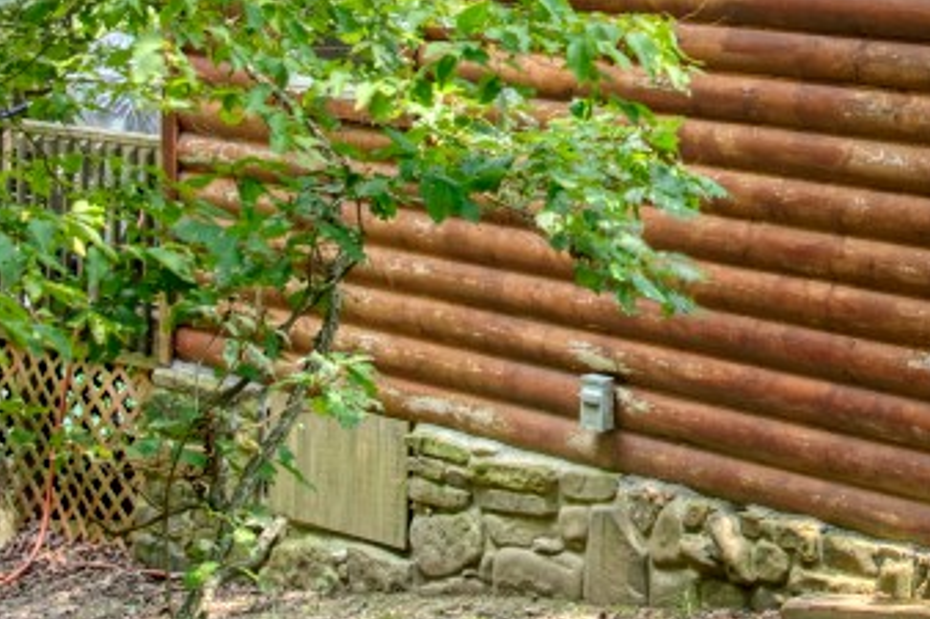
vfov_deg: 12.9
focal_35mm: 103
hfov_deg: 19.0
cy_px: -129
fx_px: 2659
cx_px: 1051
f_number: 4
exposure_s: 1/60
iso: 320
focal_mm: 34
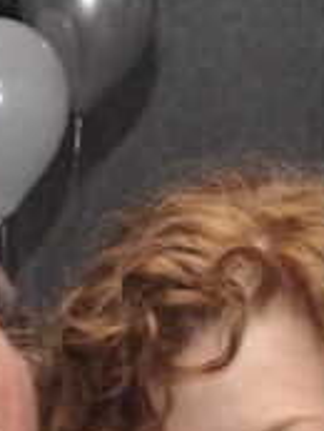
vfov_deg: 9.4
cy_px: 755
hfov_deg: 7.4
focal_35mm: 200
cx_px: 172
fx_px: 2493
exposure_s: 1/60
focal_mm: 24
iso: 400
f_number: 5
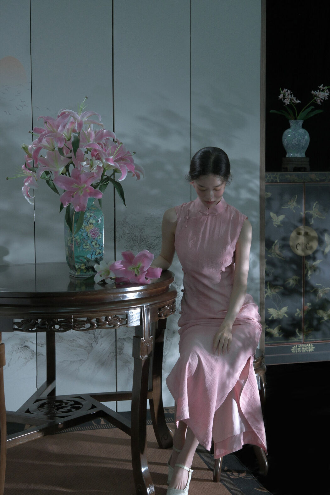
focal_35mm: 64
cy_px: 248
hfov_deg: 21.2
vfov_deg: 31.4
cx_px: 165
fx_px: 880
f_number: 2.8
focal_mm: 42.7
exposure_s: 1/250
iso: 500
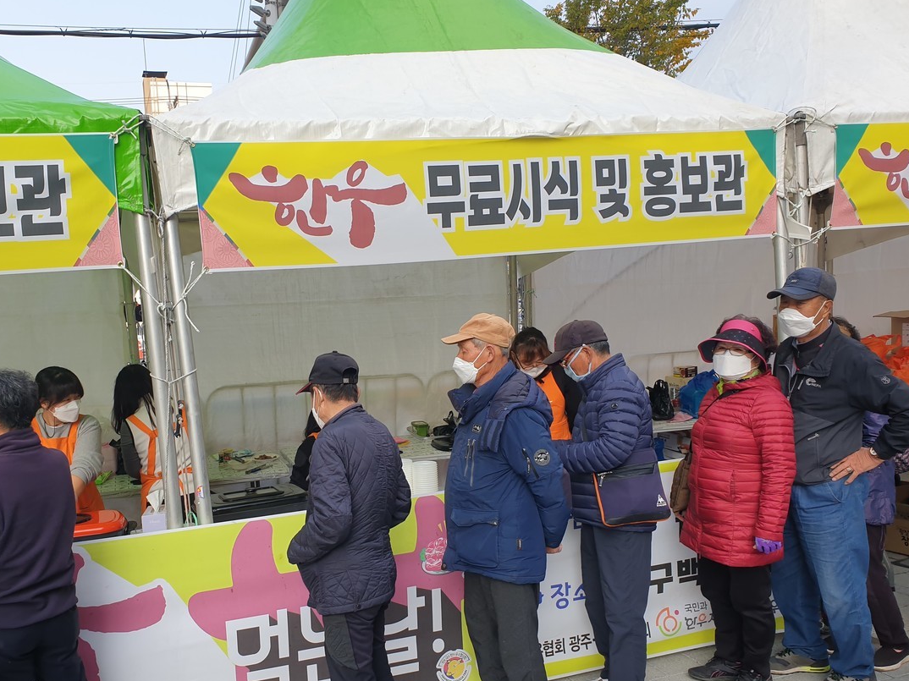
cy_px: 401
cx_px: 373
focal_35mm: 31
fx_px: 814
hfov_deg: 58.0
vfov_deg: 45.2
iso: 50
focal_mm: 4.3
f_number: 2.4
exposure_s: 1/488
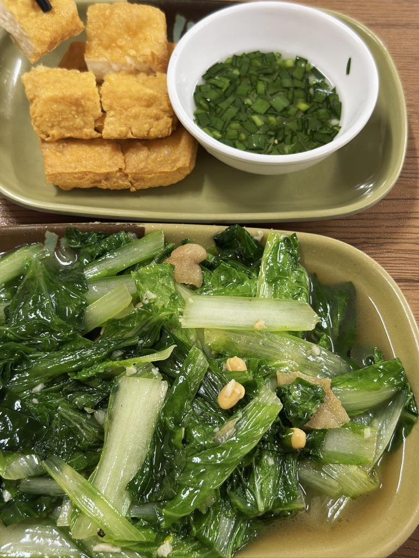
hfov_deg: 30.3
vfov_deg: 39.7
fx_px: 775
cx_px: 210
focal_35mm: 48
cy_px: 279
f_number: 1.78
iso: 125
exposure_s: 1/60
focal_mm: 6.76
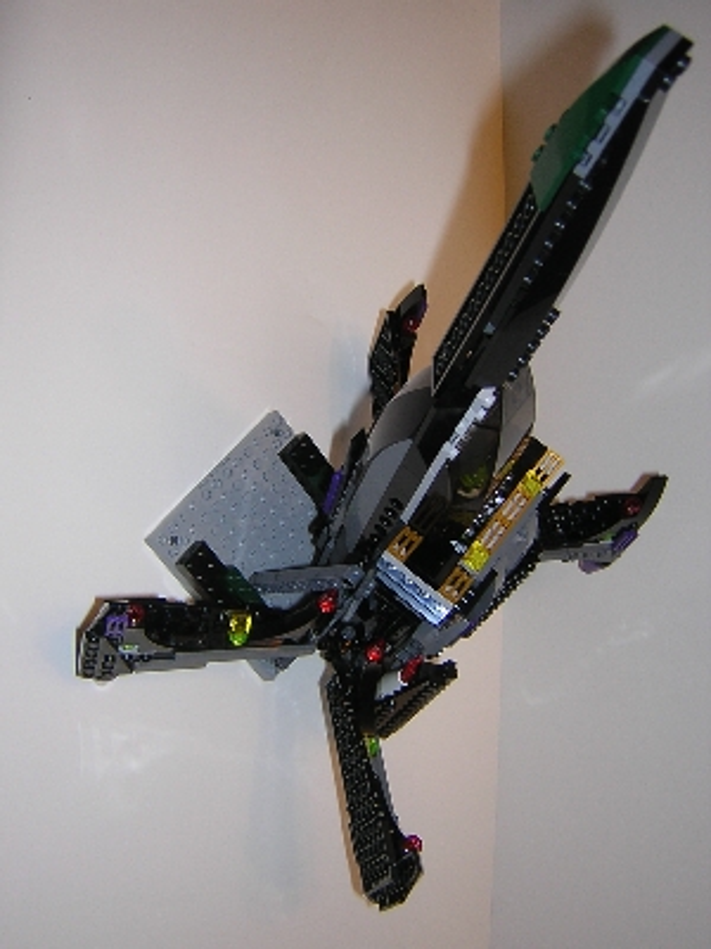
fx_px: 986
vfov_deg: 51.4
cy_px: 474
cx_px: 356
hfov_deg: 39.7
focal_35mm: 36
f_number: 2.6
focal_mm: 4.7
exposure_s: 1/60.1
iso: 100
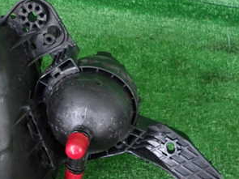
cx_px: 42
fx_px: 421
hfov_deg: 30.8
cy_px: 145
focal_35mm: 61
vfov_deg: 23.6
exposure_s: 1/20
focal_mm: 5.4
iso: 800
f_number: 2.3
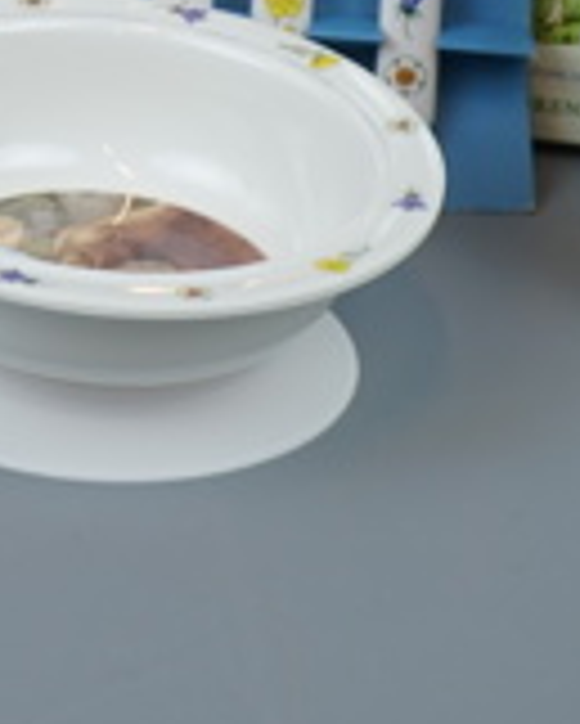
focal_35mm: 199
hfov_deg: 7.6
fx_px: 4266
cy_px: -450
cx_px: -355
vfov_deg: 9.4
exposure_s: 1/80
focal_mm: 38
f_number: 5.6
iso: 100
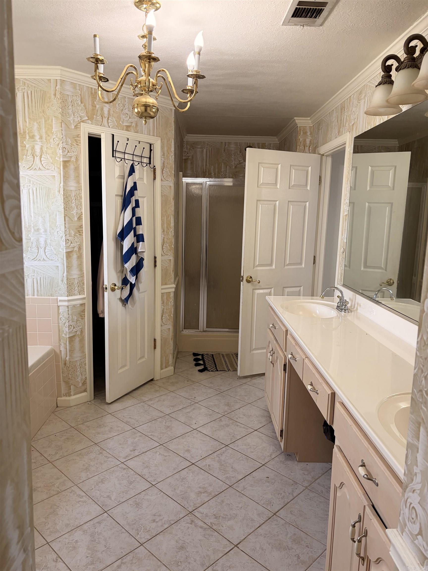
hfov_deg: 53.1
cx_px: 214
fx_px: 429
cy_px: 286
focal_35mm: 26
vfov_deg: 67.3
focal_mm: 5.96
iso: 125
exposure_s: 1/60
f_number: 1.6
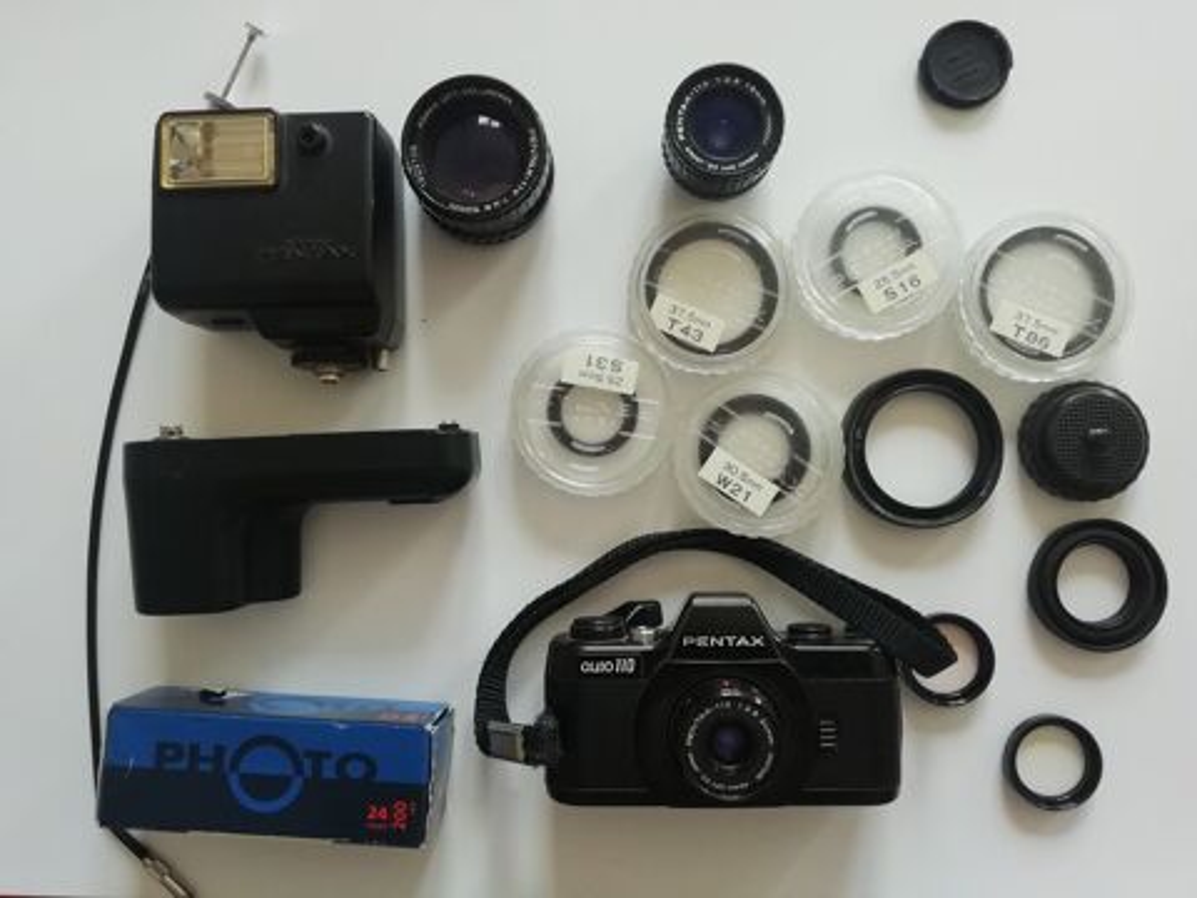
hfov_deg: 67.3
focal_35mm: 26
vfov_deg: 53.1
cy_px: 449
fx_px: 899
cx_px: 598
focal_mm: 3.46
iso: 80
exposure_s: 1/50
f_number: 2.2
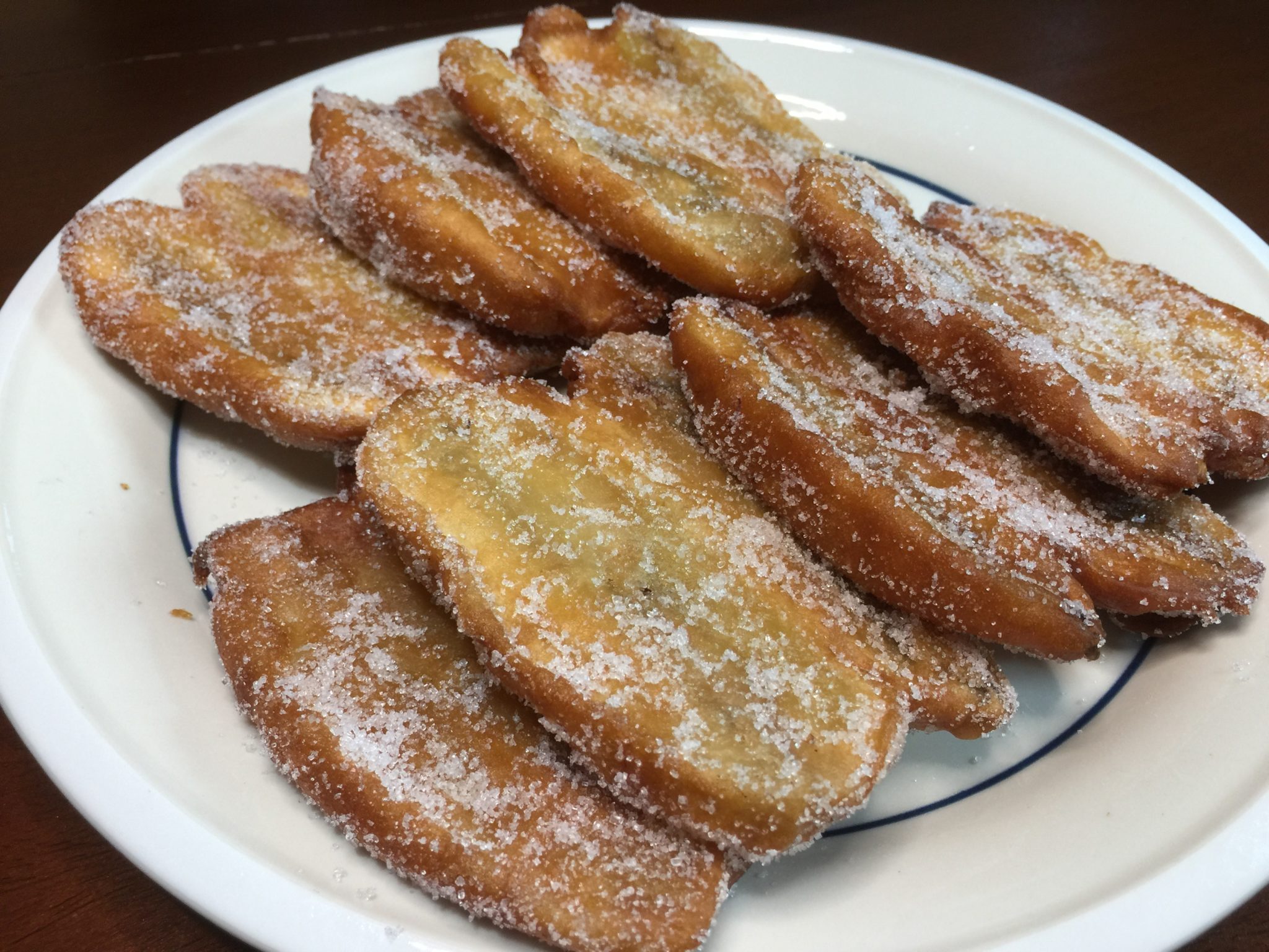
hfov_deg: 61.7
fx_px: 1063
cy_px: 476
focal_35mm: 29
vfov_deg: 48.2
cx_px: 634
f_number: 2.2
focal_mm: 4.15
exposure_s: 1/30
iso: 32
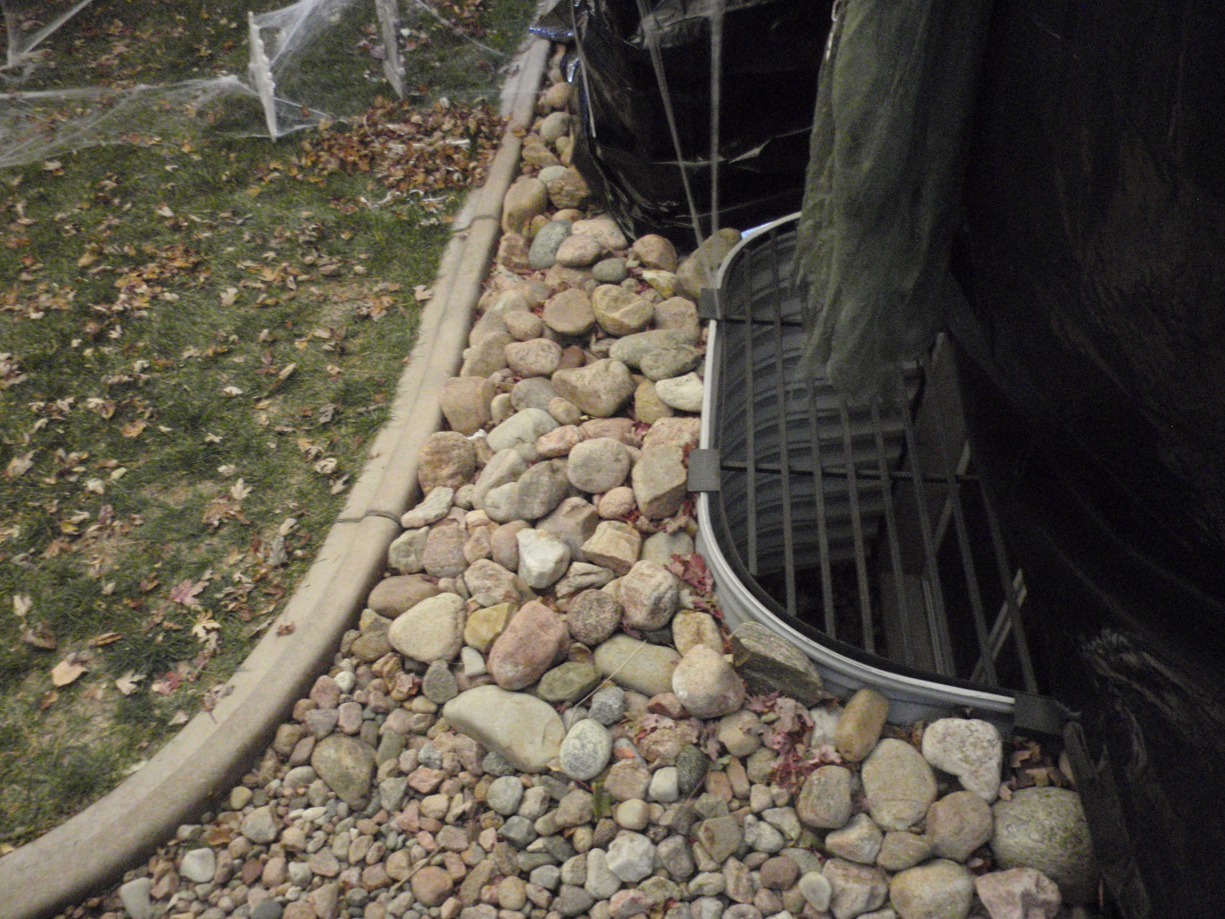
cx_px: 612
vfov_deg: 49.7
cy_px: 460
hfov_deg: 63.4
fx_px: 991
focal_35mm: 28
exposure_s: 1/40
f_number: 3.2
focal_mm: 5
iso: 800
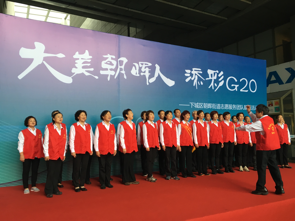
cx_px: 148
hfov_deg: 61.7
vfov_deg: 48.2
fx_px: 247
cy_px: 110
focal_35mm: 29
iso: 50
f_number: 2.2
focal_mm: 4.15
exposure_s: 1/33
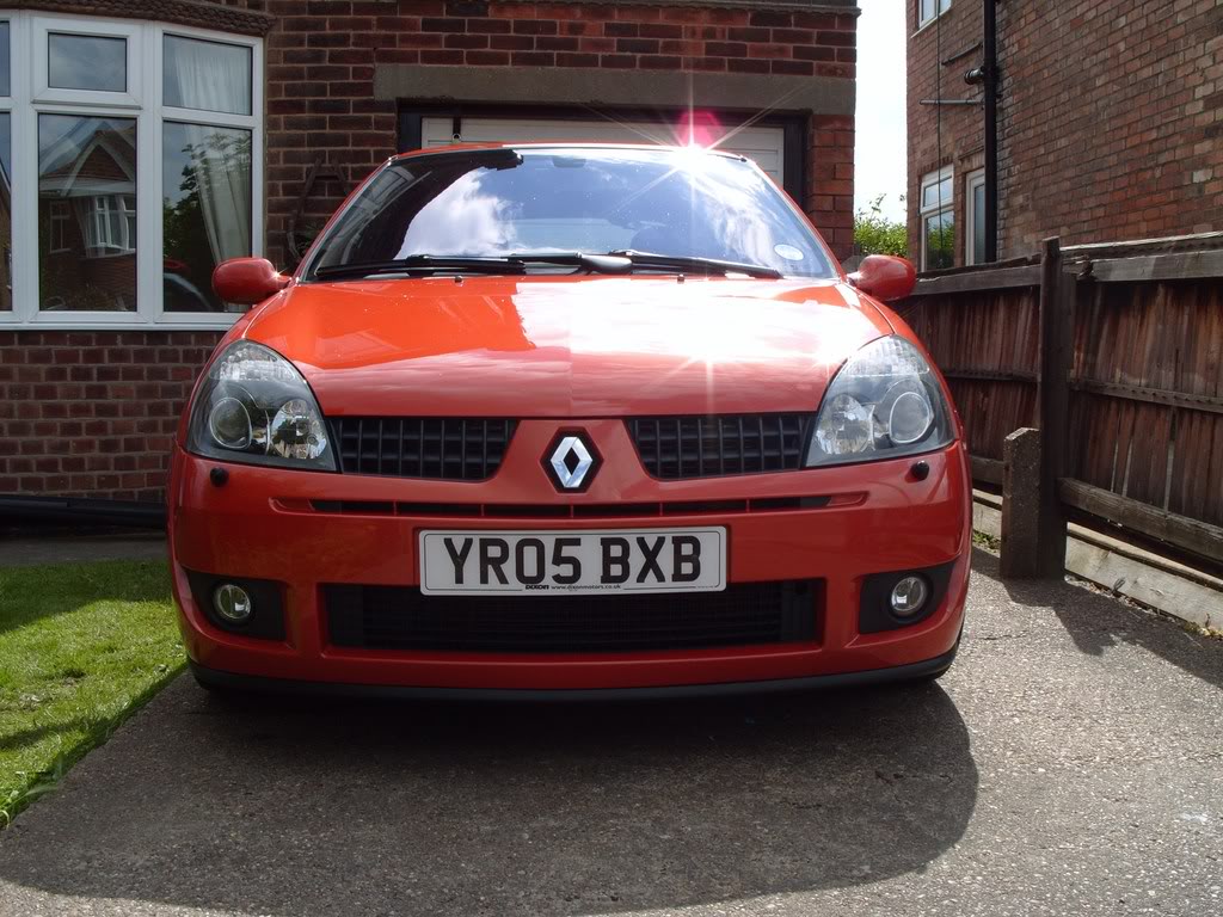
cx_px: 612
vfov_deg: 40.7
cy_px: 458
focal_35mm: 35
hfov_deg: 52.6
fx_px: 1237
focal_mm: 7.8
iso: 80
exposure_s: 1/350
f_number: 6.3
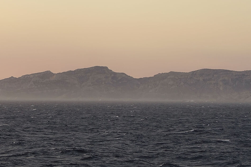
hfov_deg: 12.8
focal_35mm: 158
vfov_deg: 8.7
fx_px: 1102
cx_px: -5
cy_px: 103
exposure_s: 1/80
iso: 125
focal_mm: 25.7
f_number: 3.5
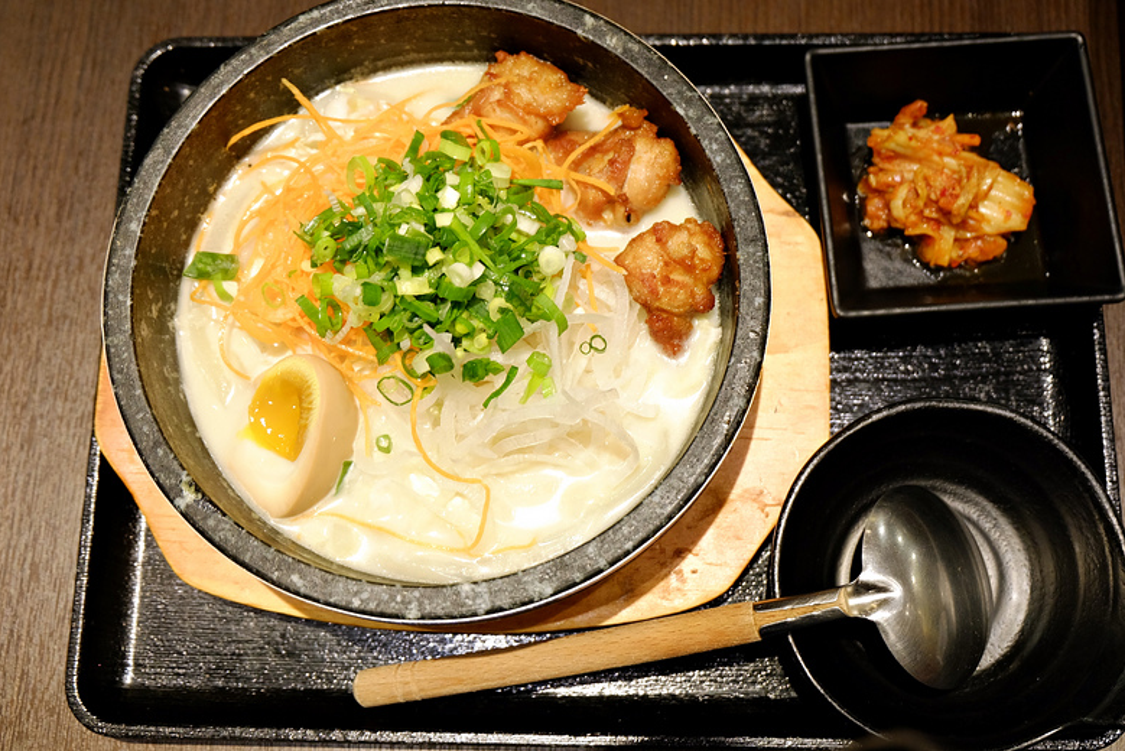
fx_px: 1219
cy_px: 373
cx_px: 573
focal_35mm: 39
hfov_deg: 49.5
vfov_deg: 34.2
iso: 800
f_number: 4.5
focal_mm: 25.6
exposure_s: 1/20
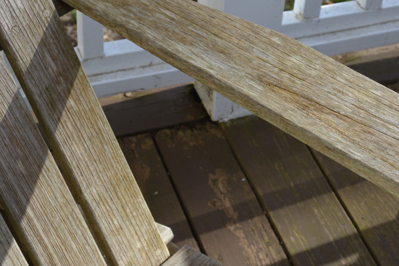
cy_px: 122
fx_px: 887
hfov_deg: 25.3
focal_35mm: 80
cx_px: 247
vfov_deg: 17.1
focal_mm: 34
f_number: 7.1
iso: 200
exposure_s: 1/200
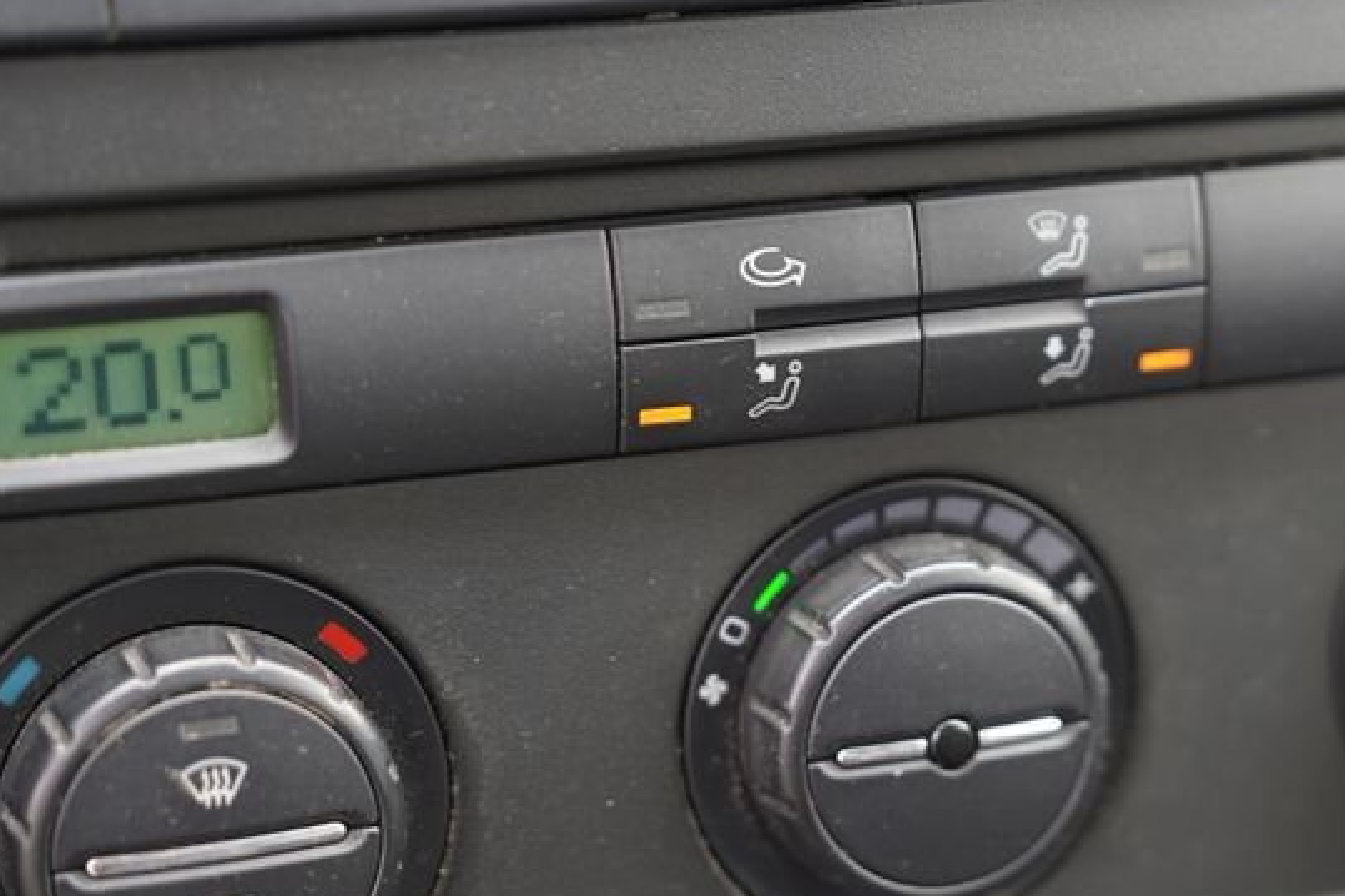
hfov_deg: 21.4
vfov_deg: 14.3
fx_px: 3548
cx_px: 823
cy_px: 663
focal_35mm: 95
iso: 200
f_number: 2.8
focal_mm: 50
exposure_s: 1/50
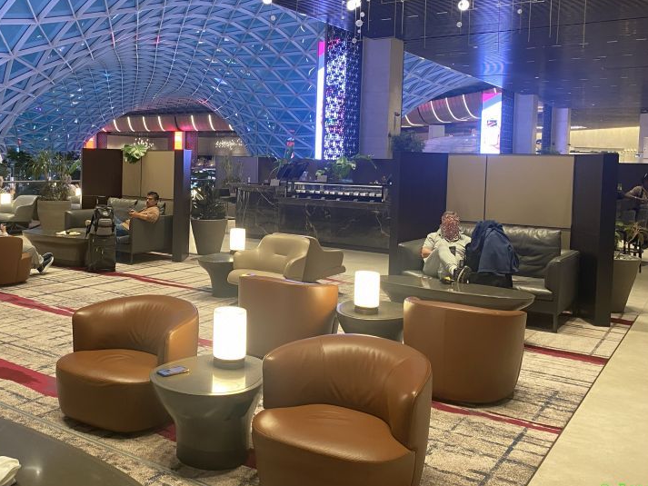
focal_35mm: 35
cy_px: 202
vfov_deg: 40.6
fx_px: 655
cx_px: 222
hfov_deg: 51.7
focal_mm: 4.25
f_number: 1.8
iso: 200
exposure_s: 1/49
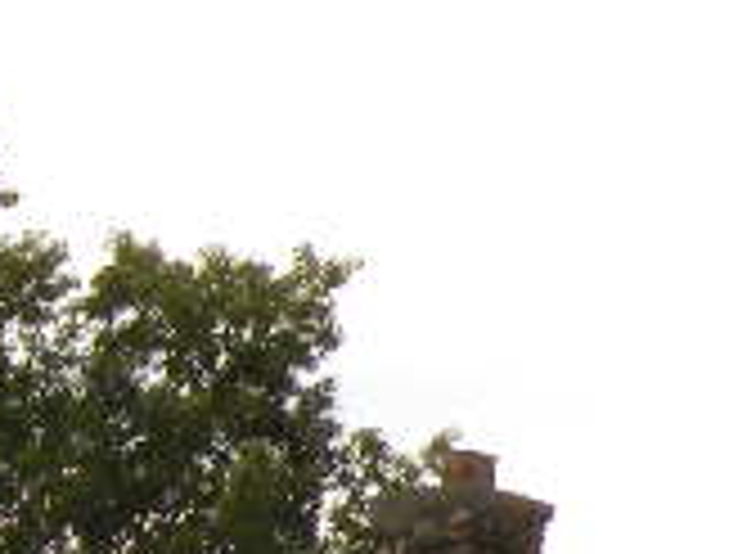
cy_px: 1509
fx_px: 5607
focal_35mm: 263
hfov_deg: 7.3
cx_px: -702
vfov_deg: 5.4
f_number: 6.3
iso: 94
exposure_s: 1/301
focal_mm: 7.4
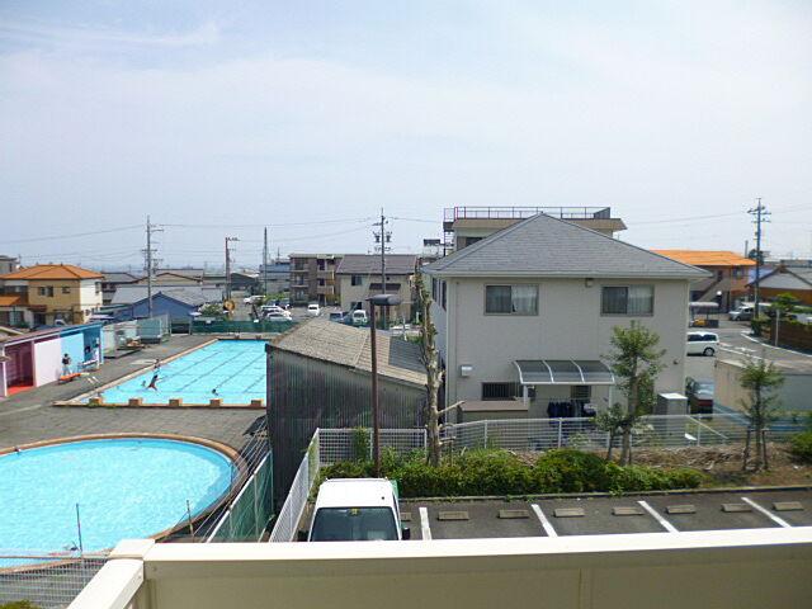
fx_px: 563
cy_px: 304
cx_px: 406
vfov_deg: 56.8
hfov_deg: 71.6
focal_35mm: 24
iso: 100
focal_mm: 4.3
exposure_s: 1/160
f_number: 9
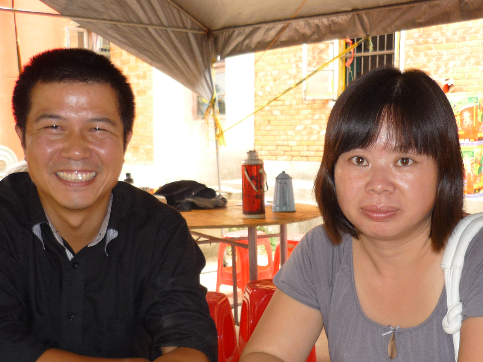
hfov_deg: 41.2
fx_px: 642
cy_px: 252
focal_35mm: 46
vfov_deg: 31.2
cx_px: 253
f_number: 2.8
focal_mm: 5.5
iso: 100
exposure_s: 1/15
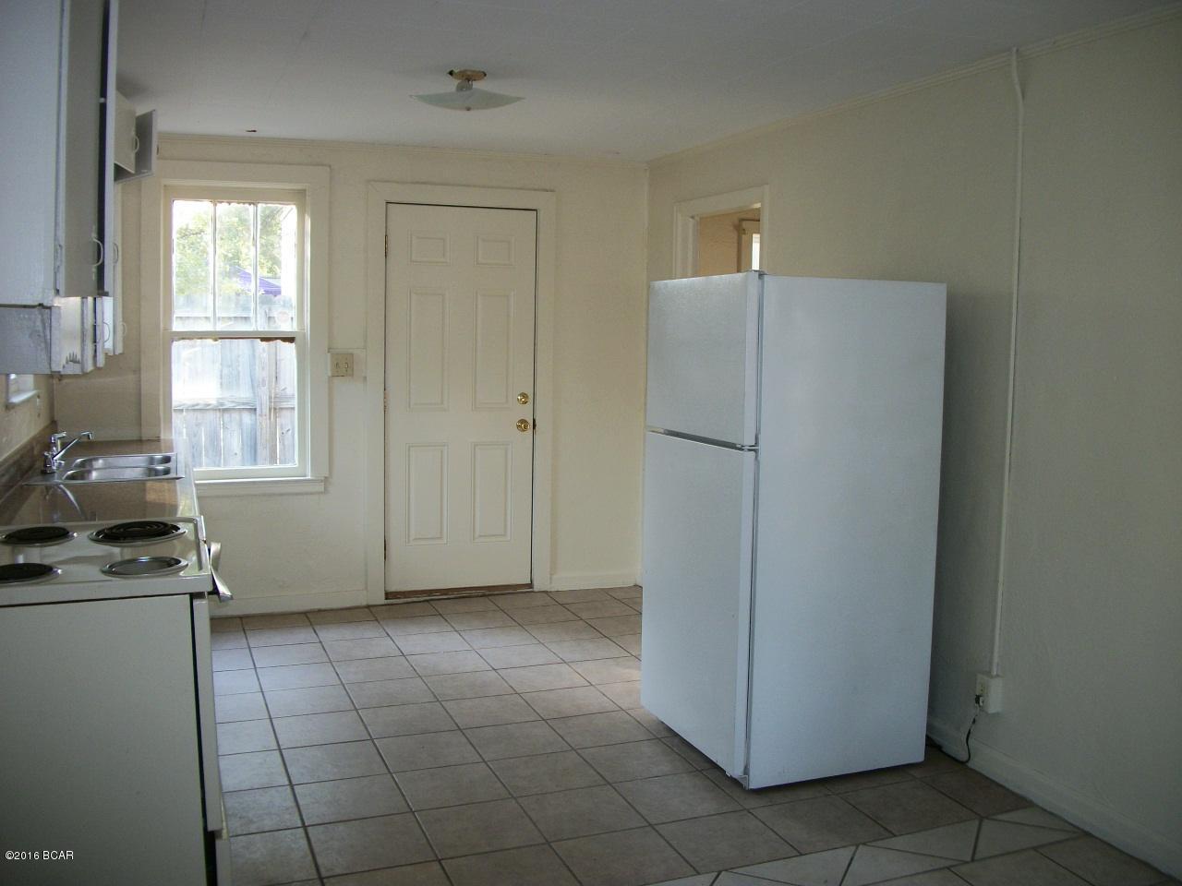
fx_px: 1093
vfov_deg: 44.2
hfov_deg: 56.8
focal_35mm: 32
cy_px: 443
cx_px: 591
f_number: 2.9
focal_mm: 5.7
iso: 80
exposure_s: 1/30
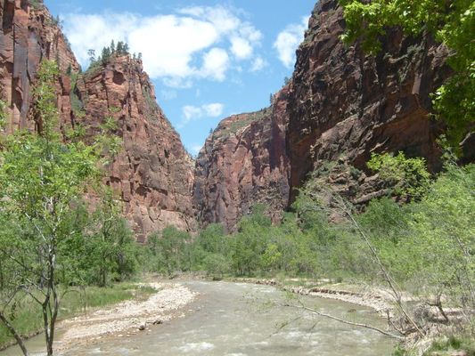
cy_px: 178
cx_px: 238
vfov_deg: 40.7
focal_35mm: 35
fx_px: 480
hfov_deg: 52.6
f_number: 7.1
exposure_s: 1/180
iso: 80
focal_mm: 5.8
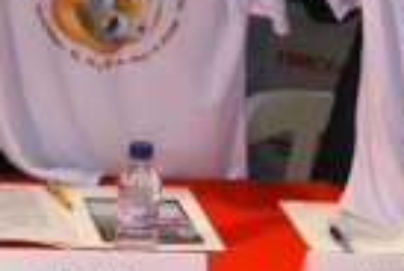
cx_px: -118
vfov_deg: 9.3
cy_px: -27
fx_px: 1657
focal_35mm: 147
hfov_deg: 13.4
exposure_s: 1/80
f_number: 4.5
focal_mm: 21
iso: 400
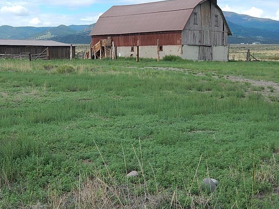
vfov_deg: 22.9
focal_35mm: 64
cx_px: 102
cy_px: 84
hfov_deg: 30.1
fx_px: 516
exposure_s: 1/640
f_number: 4.1
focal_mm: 8.4
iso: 125
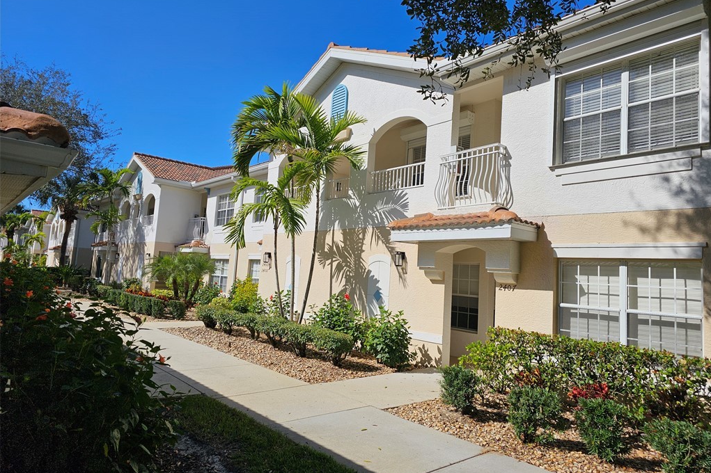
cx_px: 356
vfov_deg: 53.1
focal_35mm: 24
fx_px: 474
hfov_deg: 73.8
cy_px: 224
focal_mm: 6.3
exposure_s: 1/1601
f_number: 1.7
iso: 10
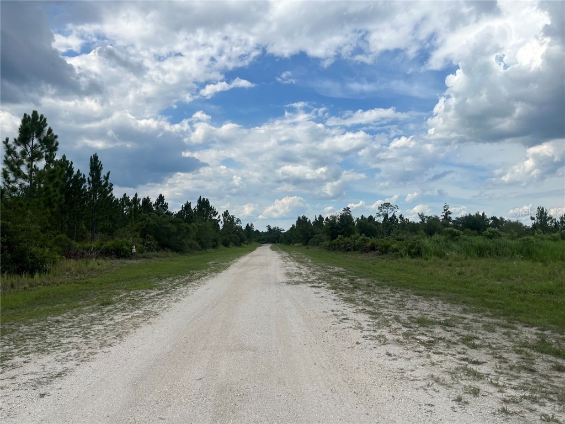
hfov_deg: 67.3
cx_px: 282
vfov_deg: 53.1
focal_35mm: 26
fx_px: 424
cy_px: 212
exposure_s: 1/5556
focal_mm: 5.1
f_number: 1.6
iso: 50
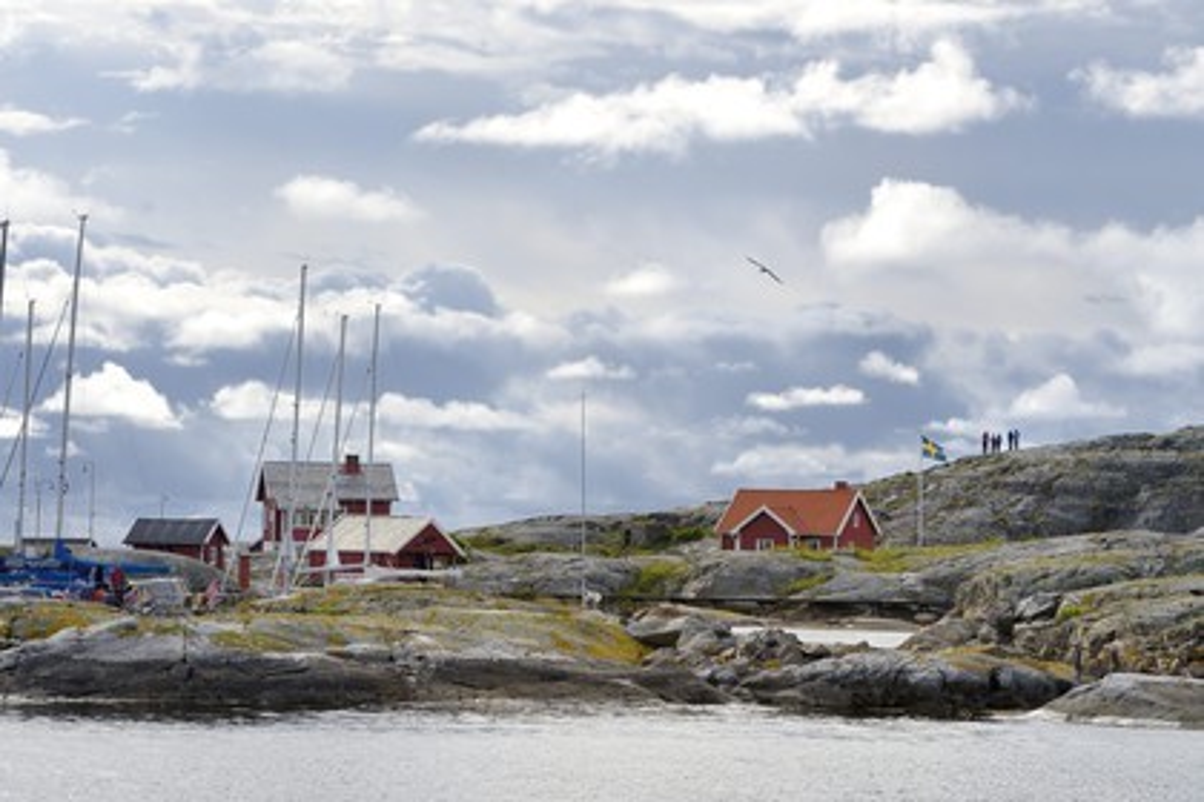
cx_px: 602
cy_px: 401
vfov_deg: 13.4
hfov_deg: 20.0
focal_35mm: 102
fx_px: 3411
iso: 200
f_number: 10
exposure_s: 1/500
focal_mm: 102
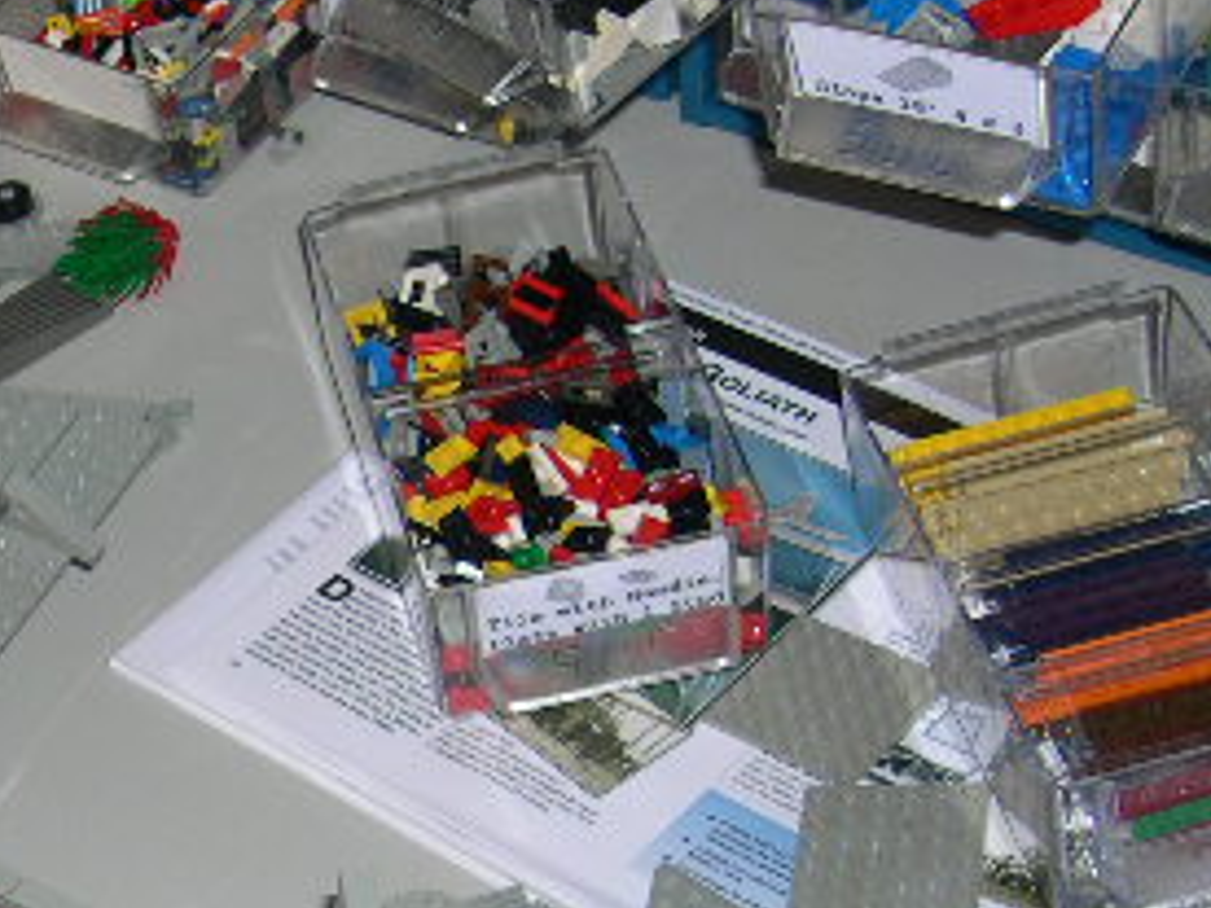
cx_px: -189
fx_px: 3079
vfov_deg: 16.5
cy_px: 842
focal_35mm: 88
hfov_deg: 20.9
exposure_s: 1/60
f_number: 2.8
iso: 100
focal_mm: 8
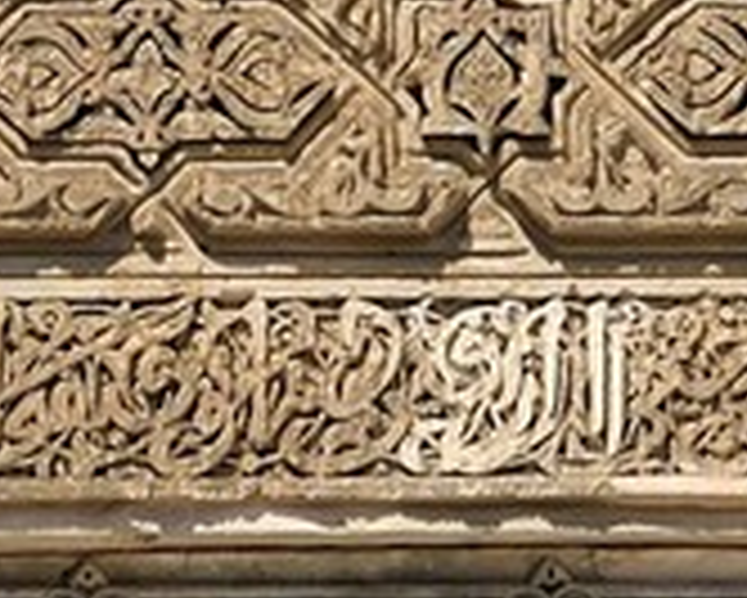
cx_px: -414
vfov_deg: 1.4
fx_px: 24953
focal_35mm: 1128
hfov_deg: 1.7
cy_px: 2873
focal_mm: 125
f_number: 9
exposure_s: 1/320
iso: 200
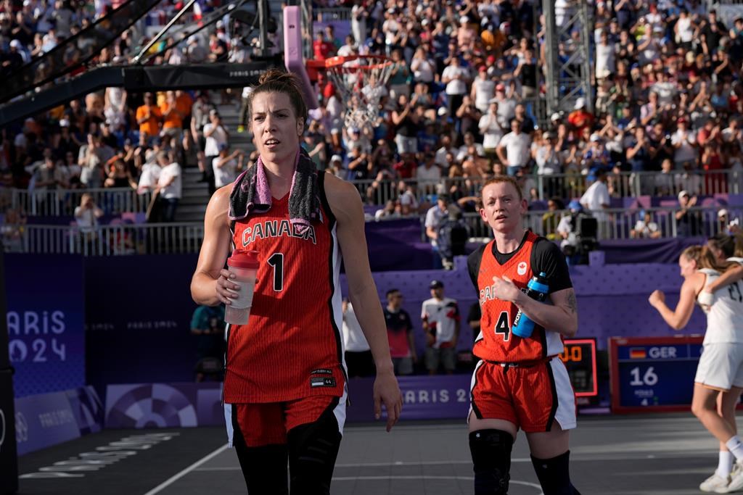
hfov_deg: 28.8
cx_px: 372
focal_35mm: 70
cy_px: 248
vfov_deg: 19.5
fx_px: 1445
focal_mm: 70
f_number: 5
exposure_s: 1/3200
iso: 320
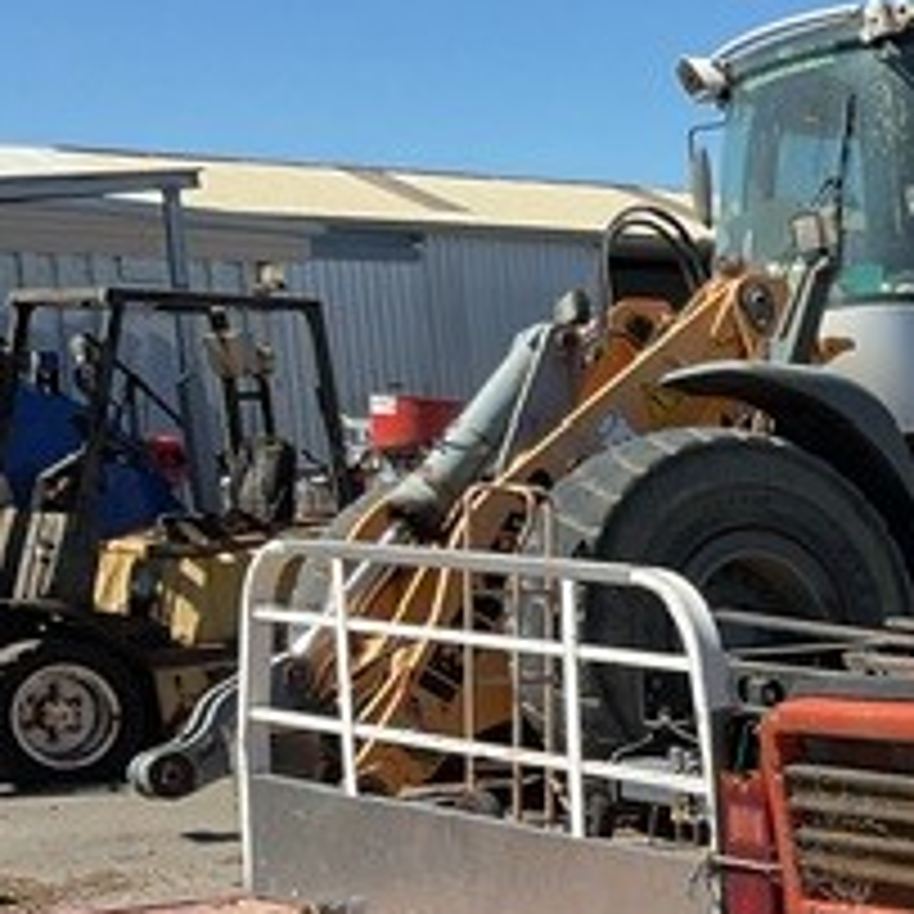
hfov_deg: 18.9
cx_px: 1364
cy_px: 973
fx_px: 2420
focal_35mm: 81
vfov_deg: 20.5
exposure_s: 1/1055
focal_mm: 3
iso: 16
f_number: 1.8
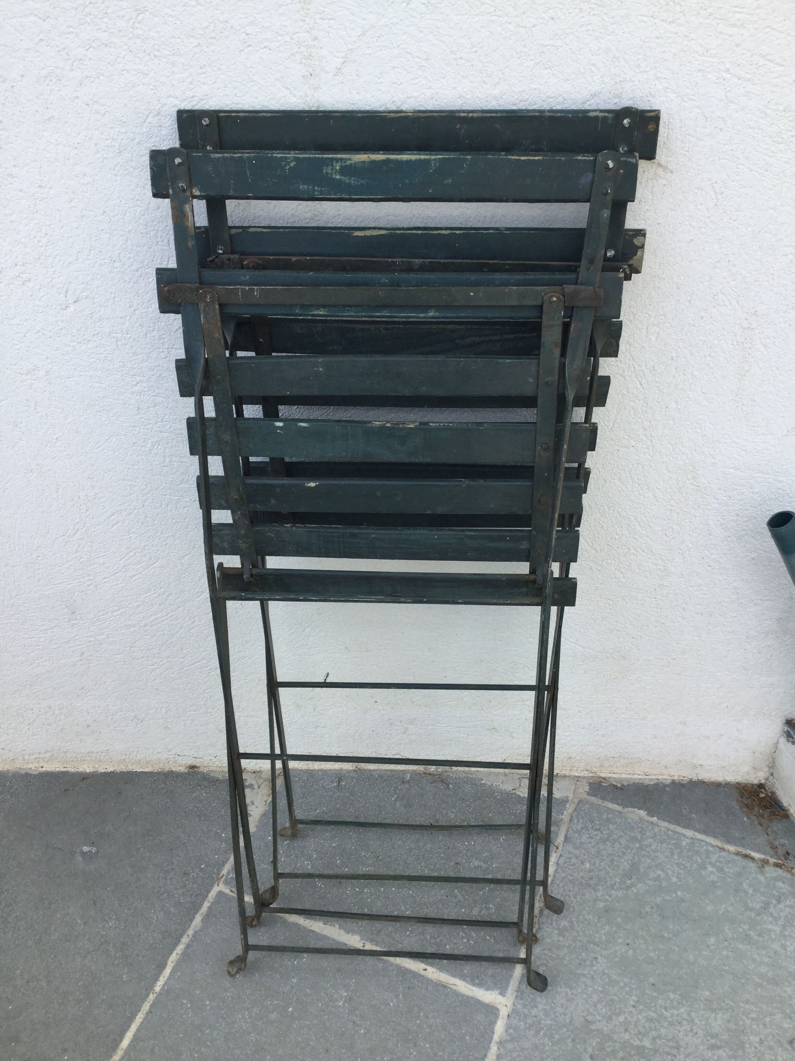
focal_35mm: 31
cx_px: 398
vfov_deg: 58.4
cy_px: 530
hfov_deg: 45.4
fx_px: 949
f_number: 2.4
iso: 25
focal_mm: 3.3
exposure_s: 1/539
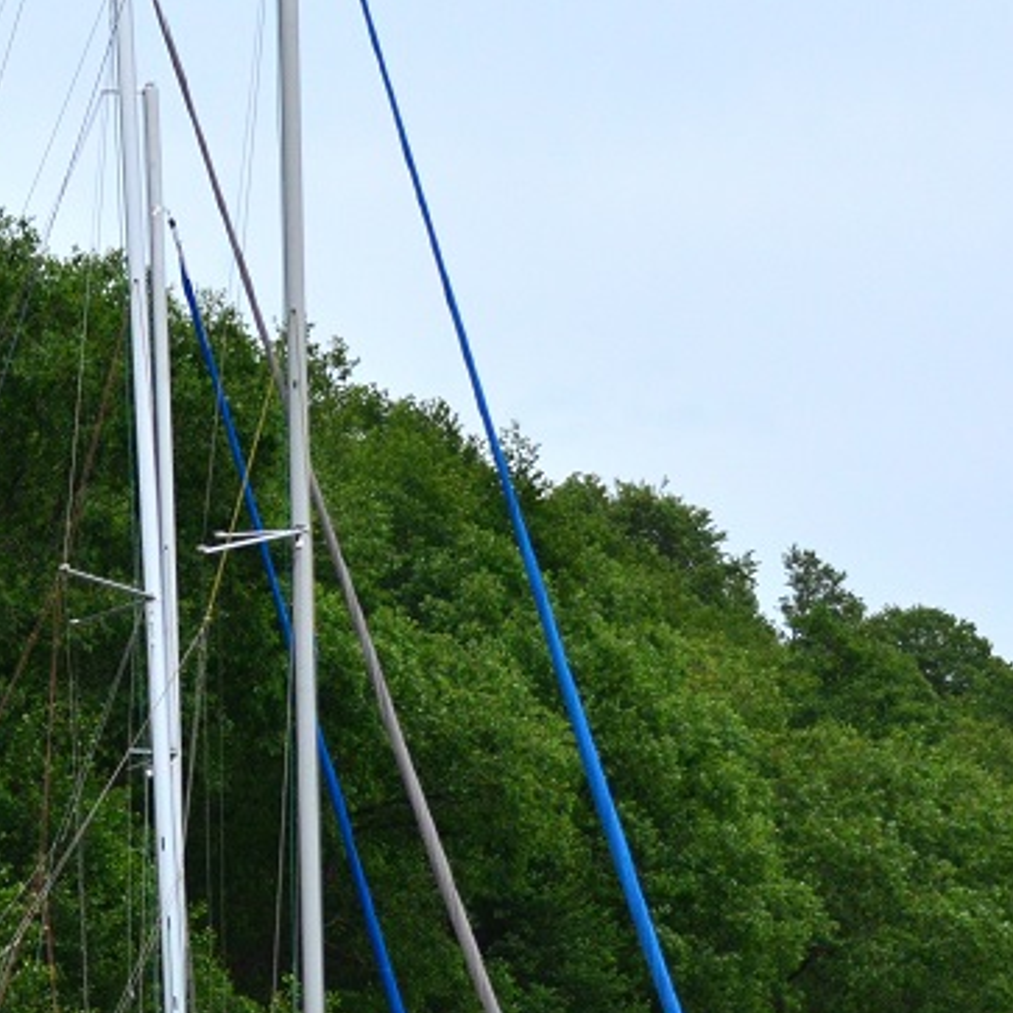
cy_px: 726
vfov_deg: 7.1
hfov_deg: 7.1
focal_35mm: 245
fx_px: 8112
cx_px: 380
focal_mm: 70
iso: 1100
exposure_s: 1/8000
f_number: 4.5
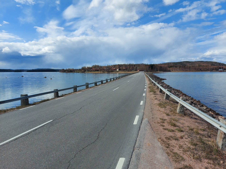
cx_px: 113
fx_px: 157
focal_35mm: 24
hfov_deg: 71.6
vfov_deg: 56.8
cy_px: 84
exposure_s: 1/1531
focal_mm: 5.23
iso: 32
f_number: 1.8
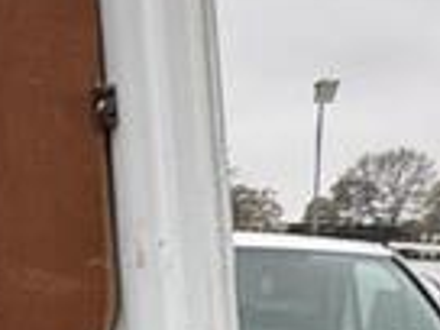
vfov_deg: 15.9
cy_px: 269
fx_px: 1169
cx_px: -256
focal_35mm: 92
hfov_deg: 18.4
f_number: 2.2
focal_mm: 2.22
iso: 100
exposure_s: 1/99
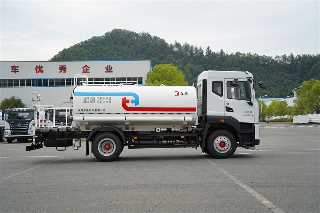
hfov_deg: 27.7
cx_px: 160
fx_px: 649
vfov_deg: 18.7
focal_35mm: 73
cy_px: 106
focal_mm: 73
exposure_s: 1/800
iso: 125
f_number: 4
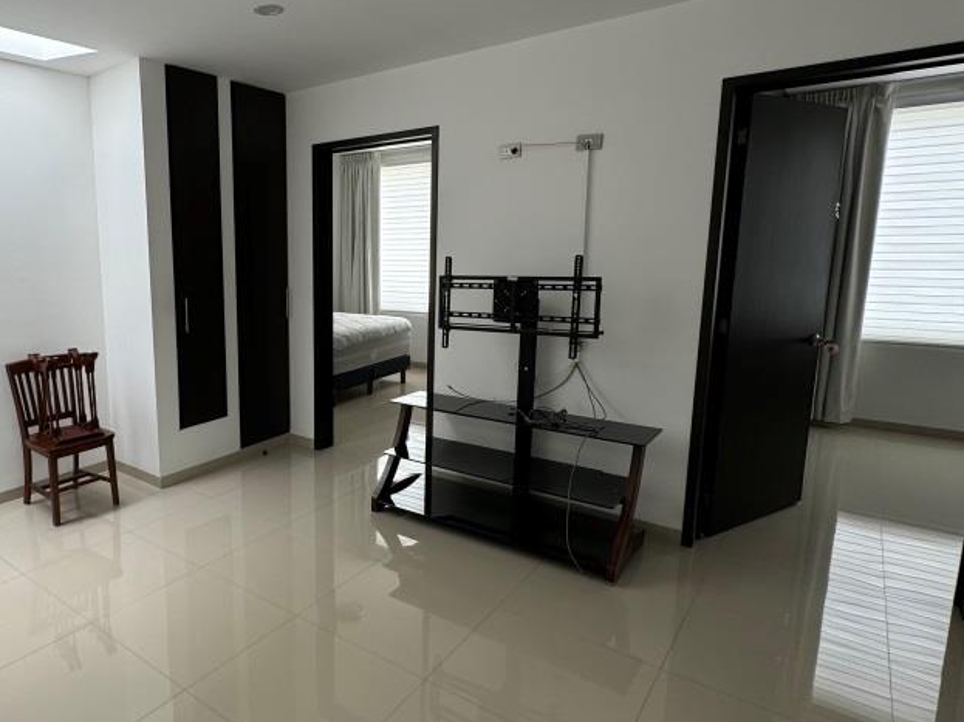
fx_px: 640
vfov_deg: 58.8
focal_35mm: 23
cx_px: 271
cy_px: 348
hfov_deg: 70.2
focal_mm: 2.22
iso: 40
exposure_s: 1/117
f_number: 2.2
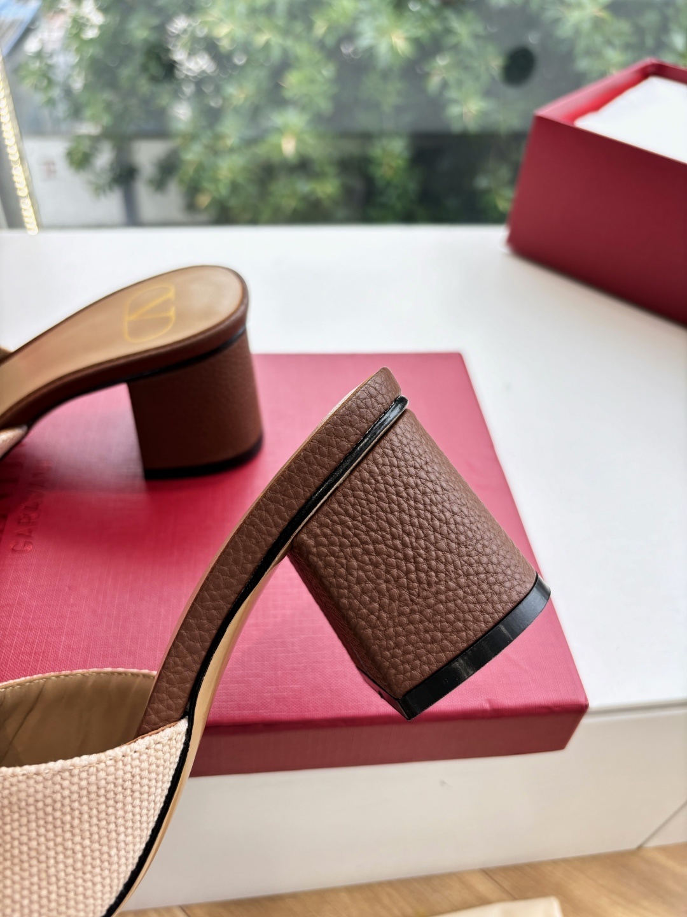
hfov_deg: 53.1
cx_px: 344
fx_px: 688
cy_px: 458
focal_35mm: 26
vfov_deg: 67.3
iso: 50
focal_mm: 5.96
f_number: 1.6
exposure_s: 1/408
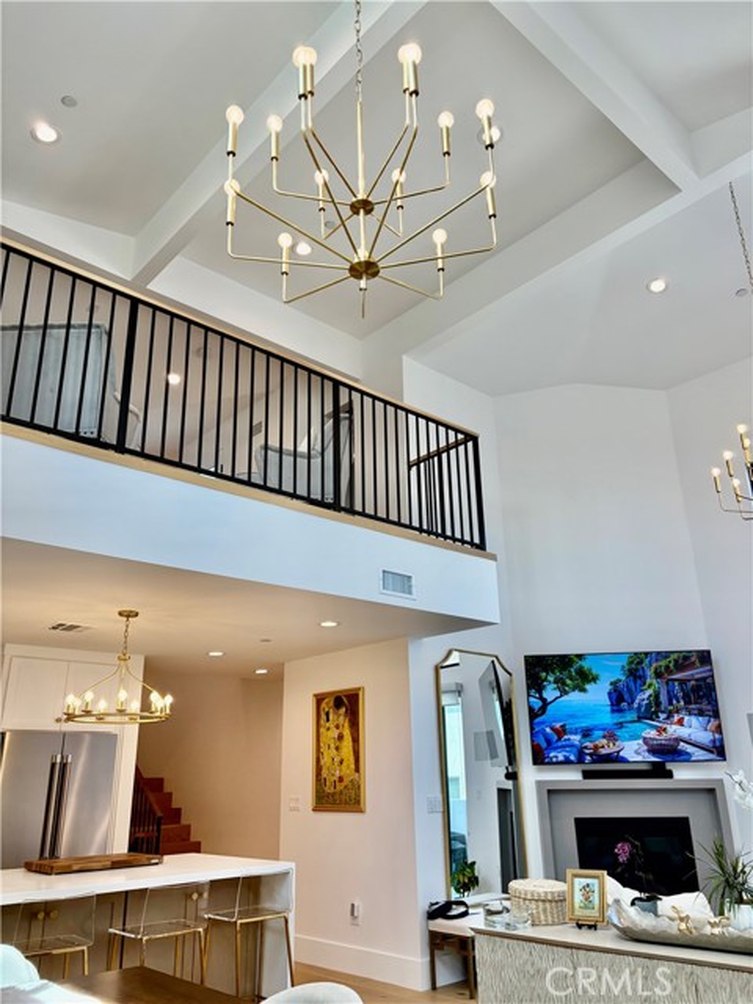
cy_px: 502
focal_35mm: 26
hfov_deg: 53.1
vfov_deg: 67.3
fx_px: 754
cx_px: 376
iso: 64
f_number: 1.6
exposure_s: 1/314
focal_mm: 5.96
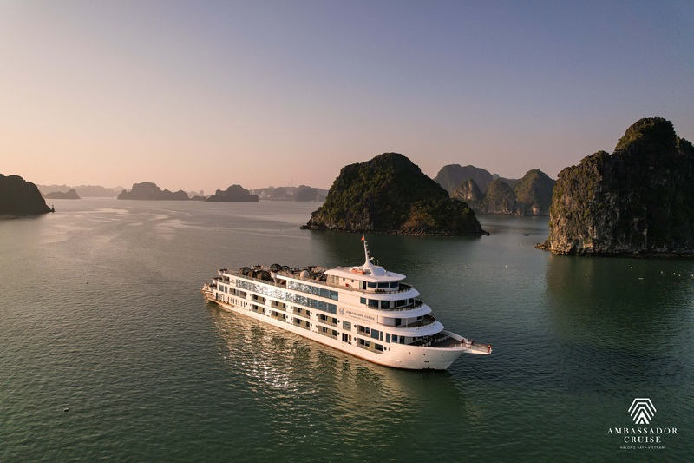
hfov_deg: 78.6
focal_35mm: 22
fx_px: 424
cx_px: 347
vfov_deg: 57.2
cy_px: 232
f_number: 2.8
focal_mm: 8.38
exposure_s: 1/3000
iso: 100
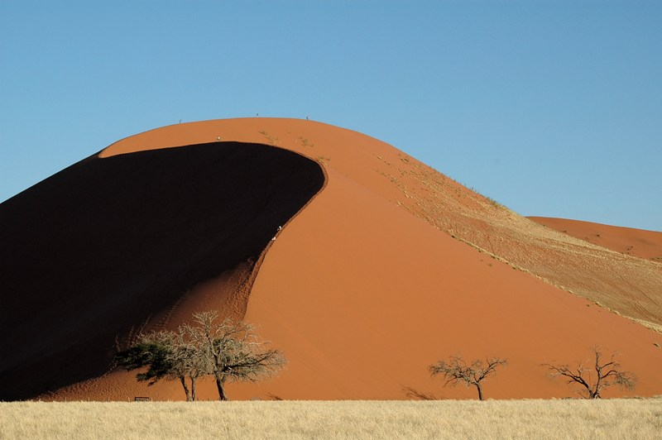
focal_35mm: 105
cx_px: 331
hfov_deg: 19.5
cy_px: 220
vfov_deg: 13.0
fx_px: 1929
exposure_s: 1/400
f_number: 10
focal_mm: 70
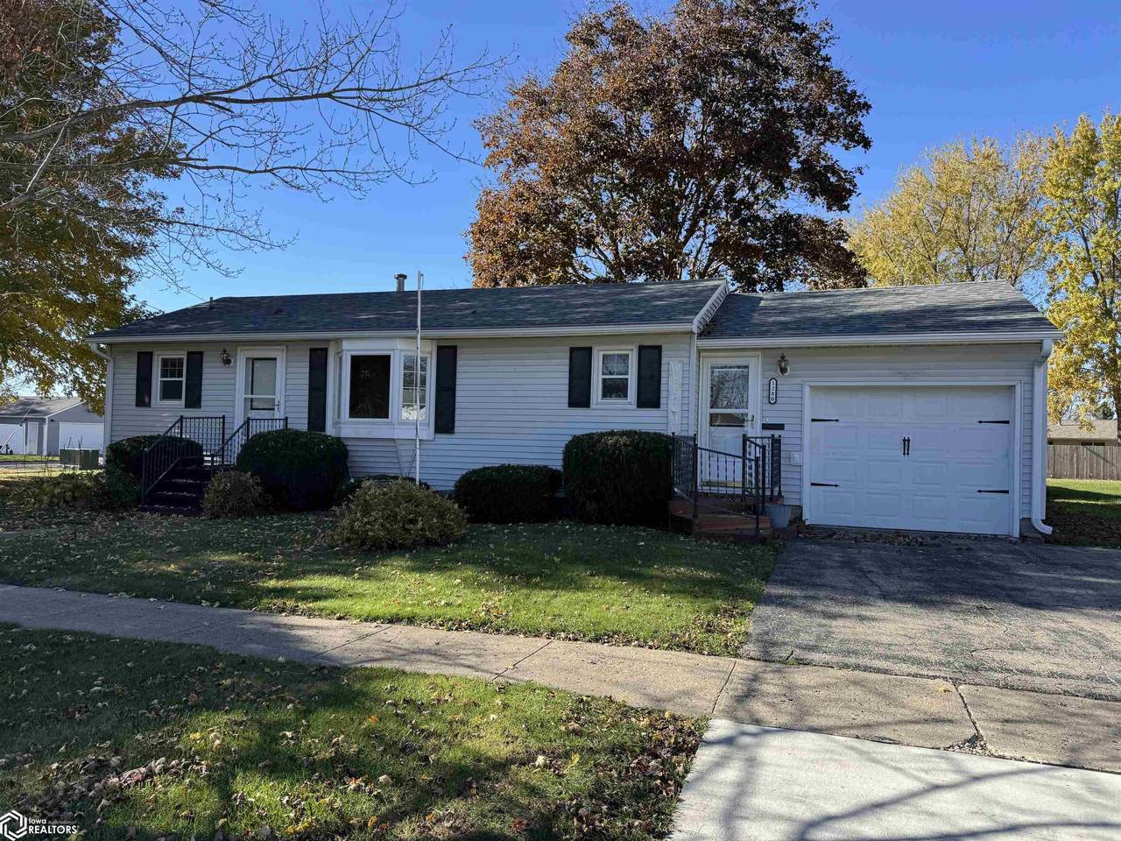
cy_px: 420
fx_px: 777
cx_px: 560
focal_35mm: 24
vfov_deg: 56.8
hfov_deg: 71.6
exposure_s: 1/1767
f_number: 1.78
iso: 80
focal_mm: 6.76
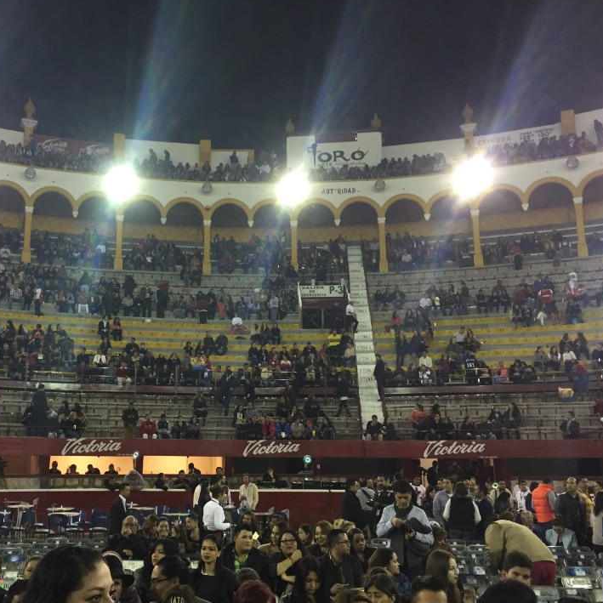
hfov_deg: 44.5
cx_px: 221
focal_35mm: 37
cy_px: 317
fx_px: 729
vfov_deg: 44.9
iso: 100
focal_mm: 4.15
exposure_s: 1/30
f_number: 2.2
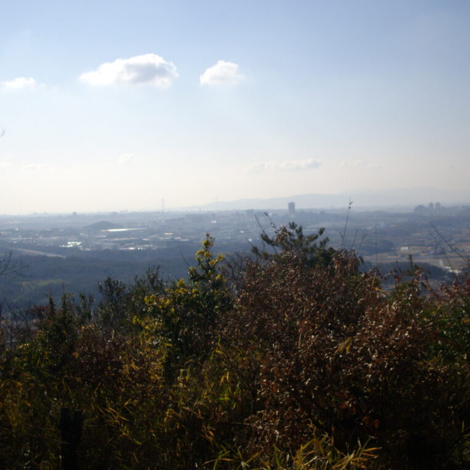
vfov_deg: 38.3
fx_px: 676
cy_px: 234
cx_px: 261
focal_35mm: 44
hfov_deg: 38.3
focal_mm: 6.2
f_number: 5.6
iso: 100
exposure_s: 1/800
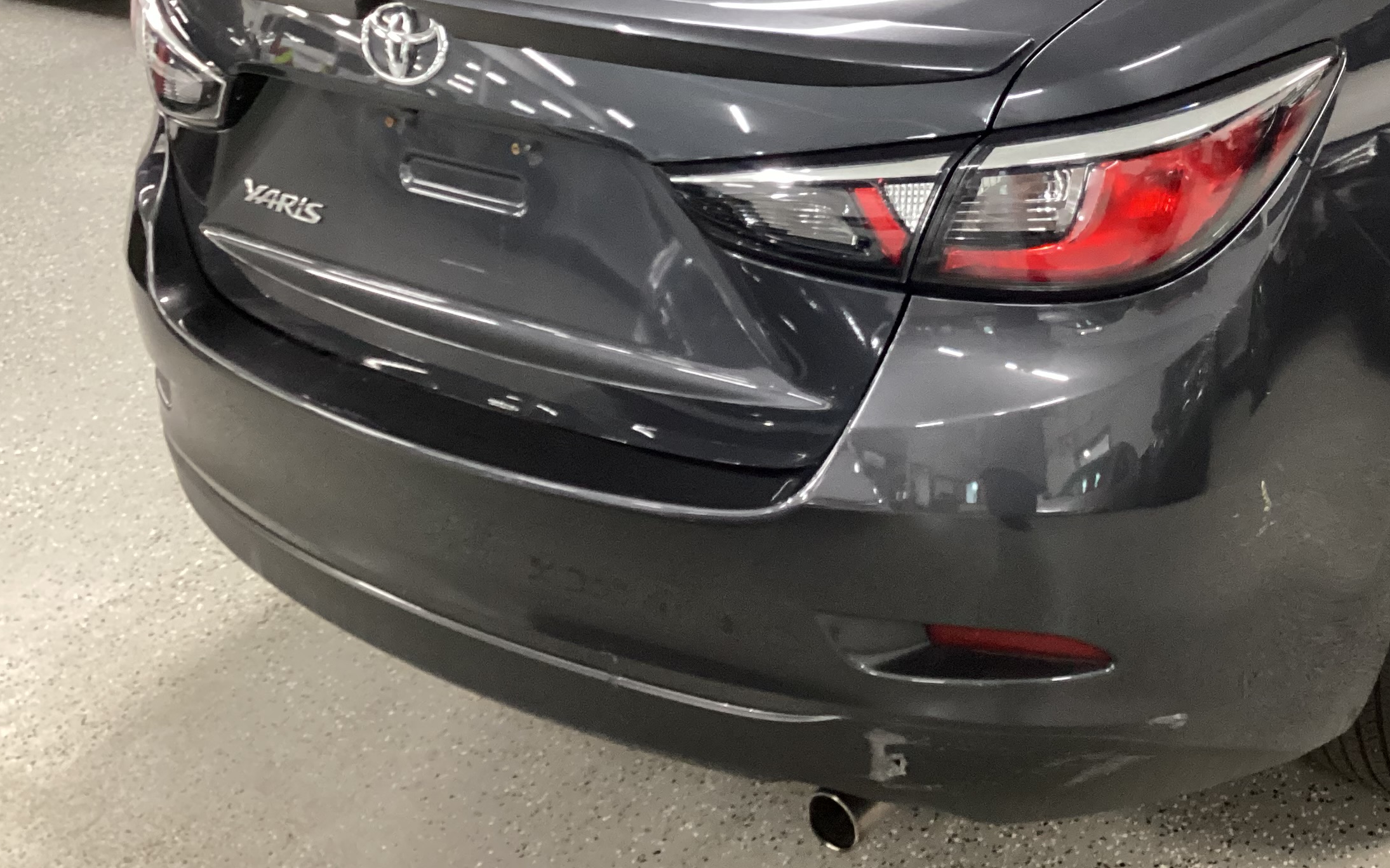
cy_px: 137
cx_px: 925
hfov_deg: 40.6
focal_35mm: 49
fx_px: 1856
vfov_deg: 25.7
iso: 400
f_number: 2.4
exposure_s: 1/40
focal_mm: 3.3
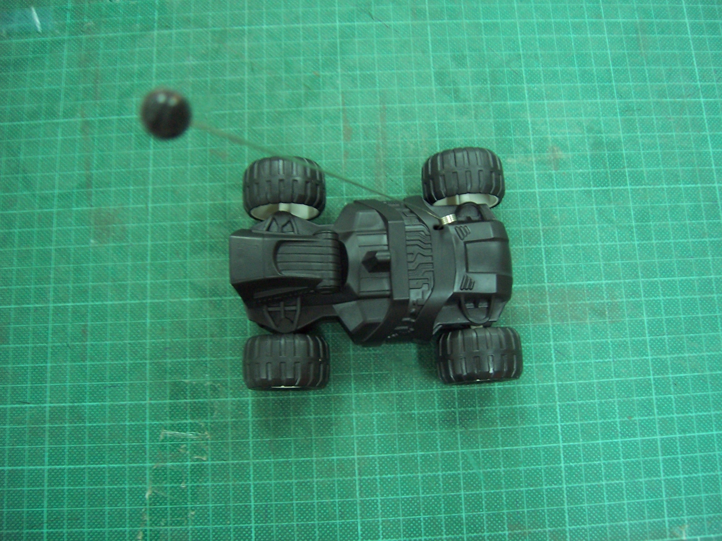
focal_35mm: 36
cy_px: 270
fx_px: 751
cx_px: 361
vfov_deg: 39.7
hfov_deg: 51.4
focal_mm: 6
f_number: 3
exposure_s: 1/3
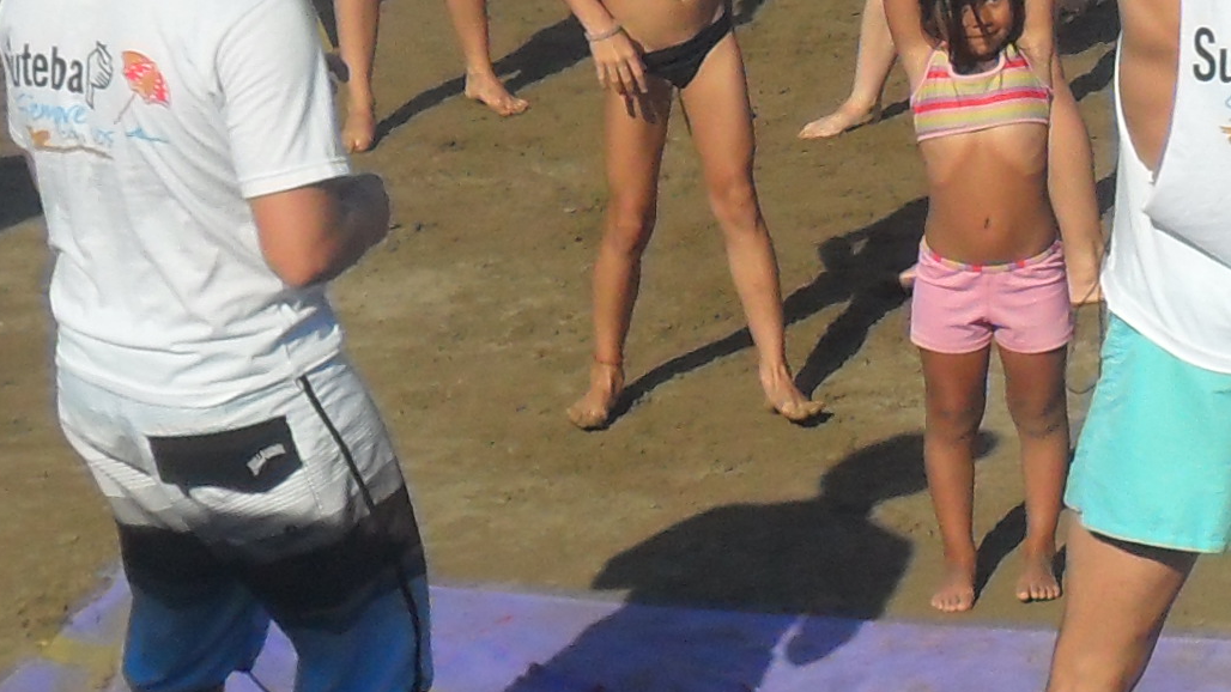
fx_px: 4667
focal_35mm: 143
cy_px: -239
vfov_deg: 8.4
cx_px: 1778
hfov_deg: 14.2
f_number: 10.1
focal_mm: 6.6
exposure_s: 1/250
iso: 100
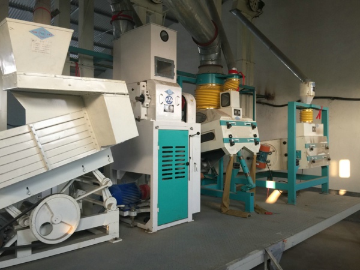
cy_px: 135
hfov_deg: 61.7
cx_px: 180
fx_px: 302
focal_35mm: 29
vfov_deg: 48.2
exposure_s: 1/17
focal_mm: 4.15
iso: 40
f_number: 2.2
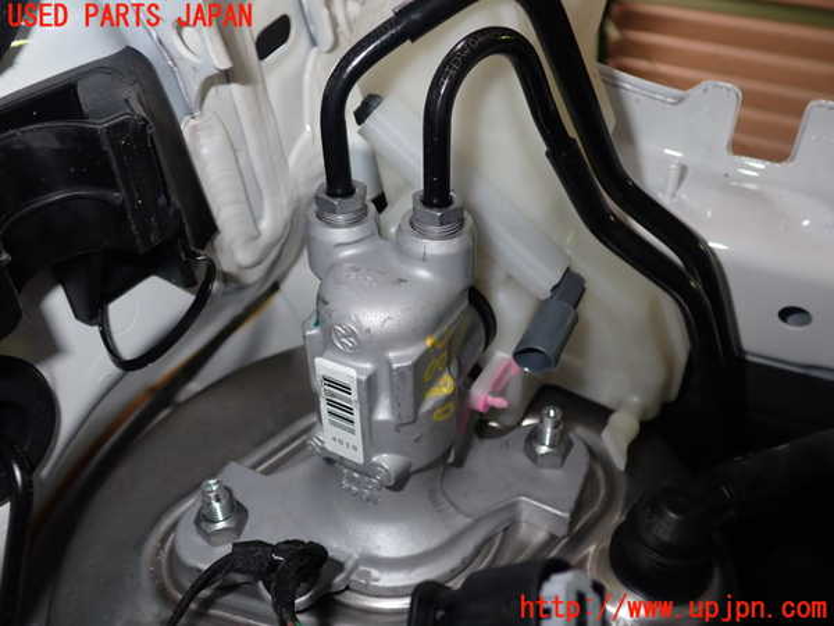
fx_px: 723
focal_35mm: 30
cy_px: 313
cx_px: 417
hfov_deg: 60.0
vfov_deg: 46.8
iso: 200
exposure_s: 1/30
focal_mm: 5.4
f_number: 6.3
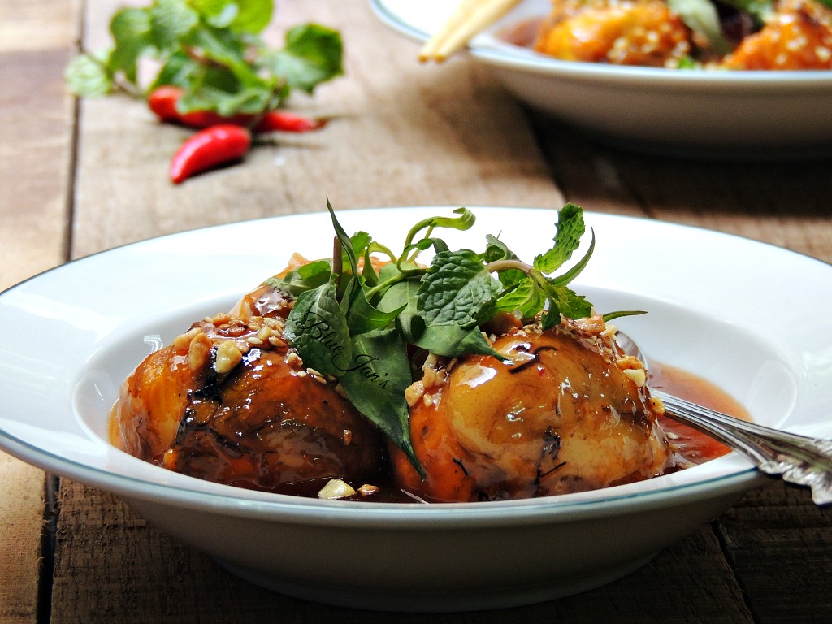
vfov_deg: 11.0
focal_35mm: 135
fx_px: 3245
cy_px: 312
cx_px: 416
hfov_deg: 14.6
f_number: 4.3
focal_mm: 24
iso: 400
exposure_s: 1/40
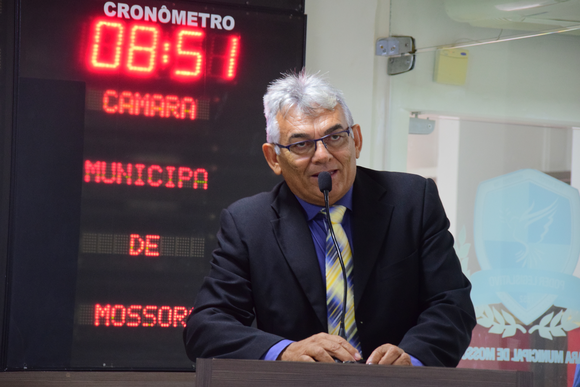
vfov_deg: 8.3
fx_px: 2658
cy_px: 194
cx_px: 290
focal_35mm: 165
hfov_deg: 12.5
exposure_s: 1/60
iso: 1600
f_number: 5.6
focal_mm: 110
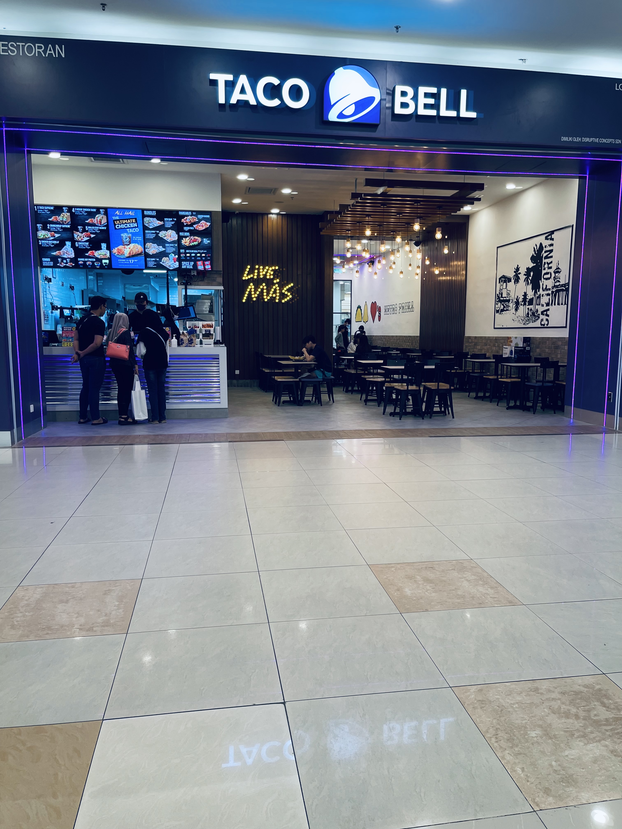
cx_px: 311
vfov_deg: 67.3
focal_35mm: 26
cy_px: 414
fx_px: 623
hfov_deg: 53.1
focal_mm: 5.1
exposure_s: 1/100
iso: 80
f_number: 1.6
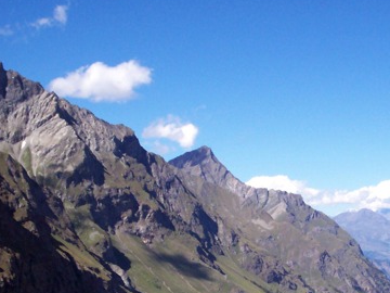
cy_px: 279
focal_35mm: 80
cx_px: 269
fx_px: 901
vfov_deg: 18.1
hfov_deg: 24.3
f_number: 4.5
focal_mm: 5.9
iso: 100
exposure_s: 1/609
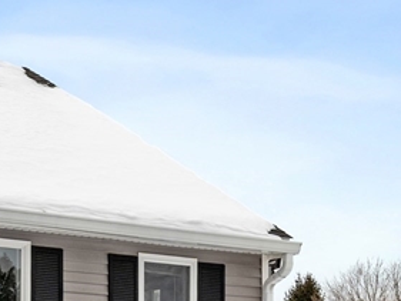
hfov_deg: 18.4
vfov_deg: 13.4
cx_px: 47
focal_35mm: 105
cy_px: 442
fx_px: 1217
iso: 100
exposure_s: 1/125
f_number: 7.1
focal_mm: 20
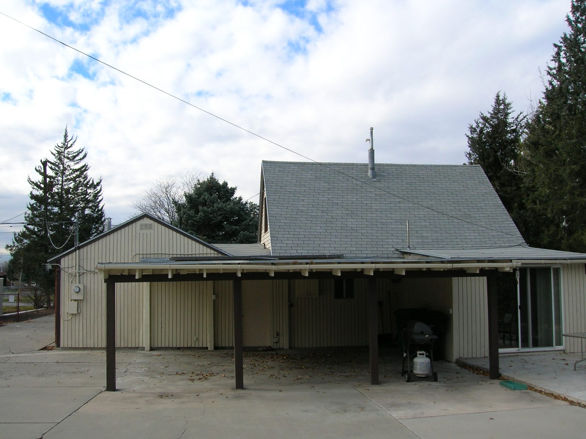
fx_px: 575
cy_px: 220
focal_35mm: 34
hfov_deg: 54.0
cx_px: 293
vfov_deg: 41.7
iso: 50
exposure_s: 1/311
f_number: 4.9
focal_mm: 5.7
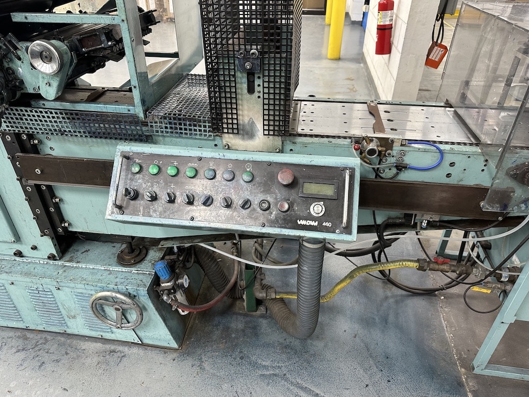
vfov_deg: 56.8
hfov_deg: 71.6
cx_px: 264
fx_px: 367
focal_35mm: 24
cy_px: 198
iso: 160
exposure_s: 1/60
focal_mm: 6.86
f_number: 1.78
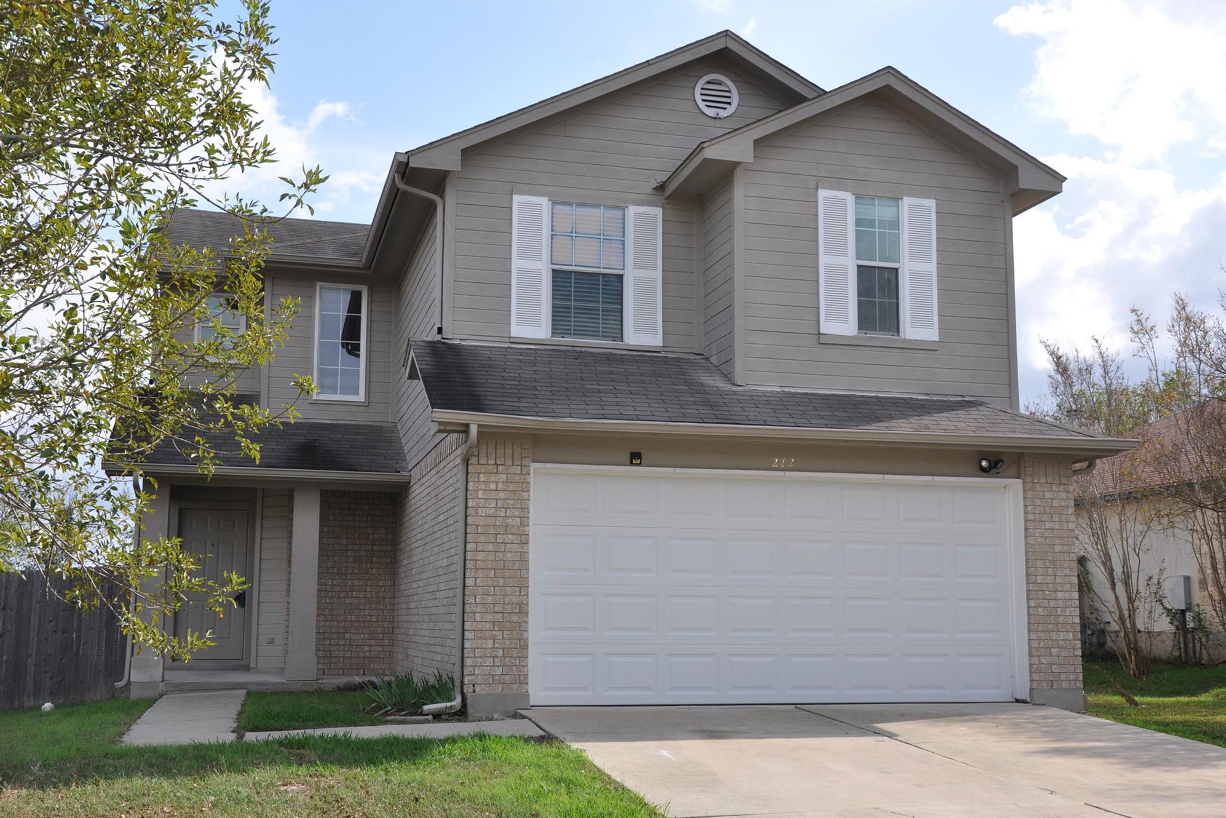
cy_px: 416
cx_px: 615
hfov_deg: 48.5
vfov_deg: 33.4
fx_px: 1362
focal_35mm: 40
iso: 200
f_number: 9
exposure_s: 1/320
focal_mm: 26
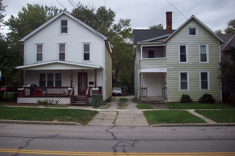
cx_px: 117
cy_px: 73
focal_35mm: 39
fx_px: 255
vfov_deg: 34.2
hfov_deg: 49.6
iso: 80
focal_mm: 6.2
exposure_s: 1/590
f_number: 2.8
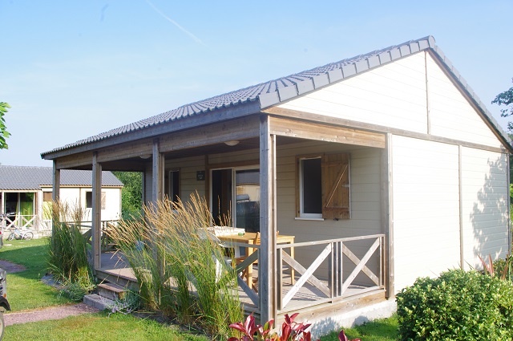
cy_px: 170
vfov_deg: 42.2
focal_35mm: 31
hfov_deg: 60.3
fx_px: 441
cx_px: 256
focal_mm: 21.25
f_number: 11
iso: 400
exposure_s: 1/100
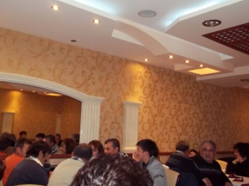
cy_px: 89
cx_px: 129
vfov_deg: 35.1
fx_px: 295
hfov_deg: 45.8
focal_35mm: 41
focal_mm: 5.7
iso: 320
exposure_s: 1/30
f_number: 2.9
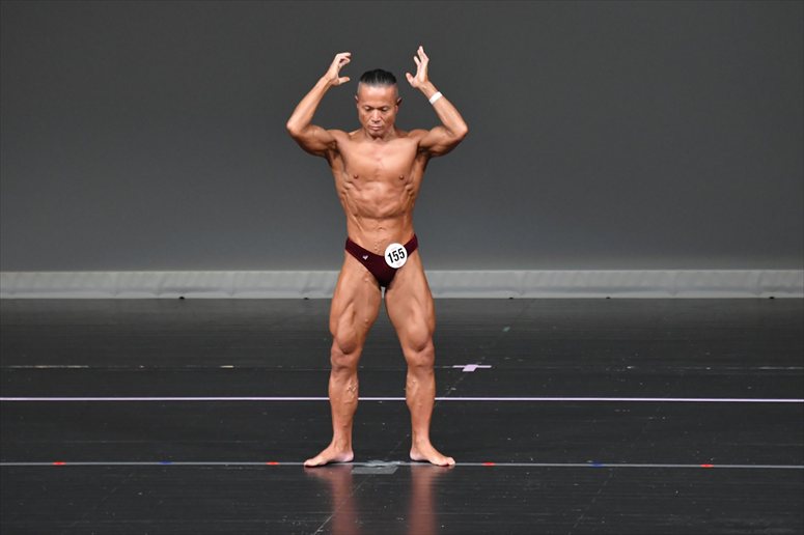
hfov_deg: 6.5
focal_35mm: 315
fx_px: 7032
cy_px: 268
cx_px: 402
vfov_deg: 4.4
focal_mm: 210
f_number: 5.6
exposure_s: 1/400
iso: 4000
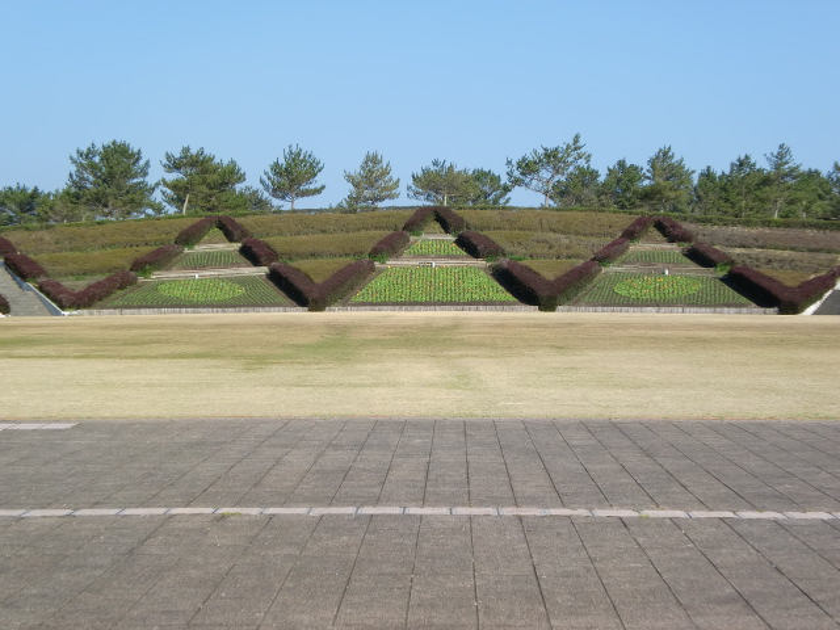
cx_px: 420
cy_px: 315
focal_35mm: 71
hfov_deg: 27.4
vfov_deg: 20.7
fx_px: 1723
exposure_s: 1/400
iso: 64
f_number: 4.5
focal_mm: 12.47
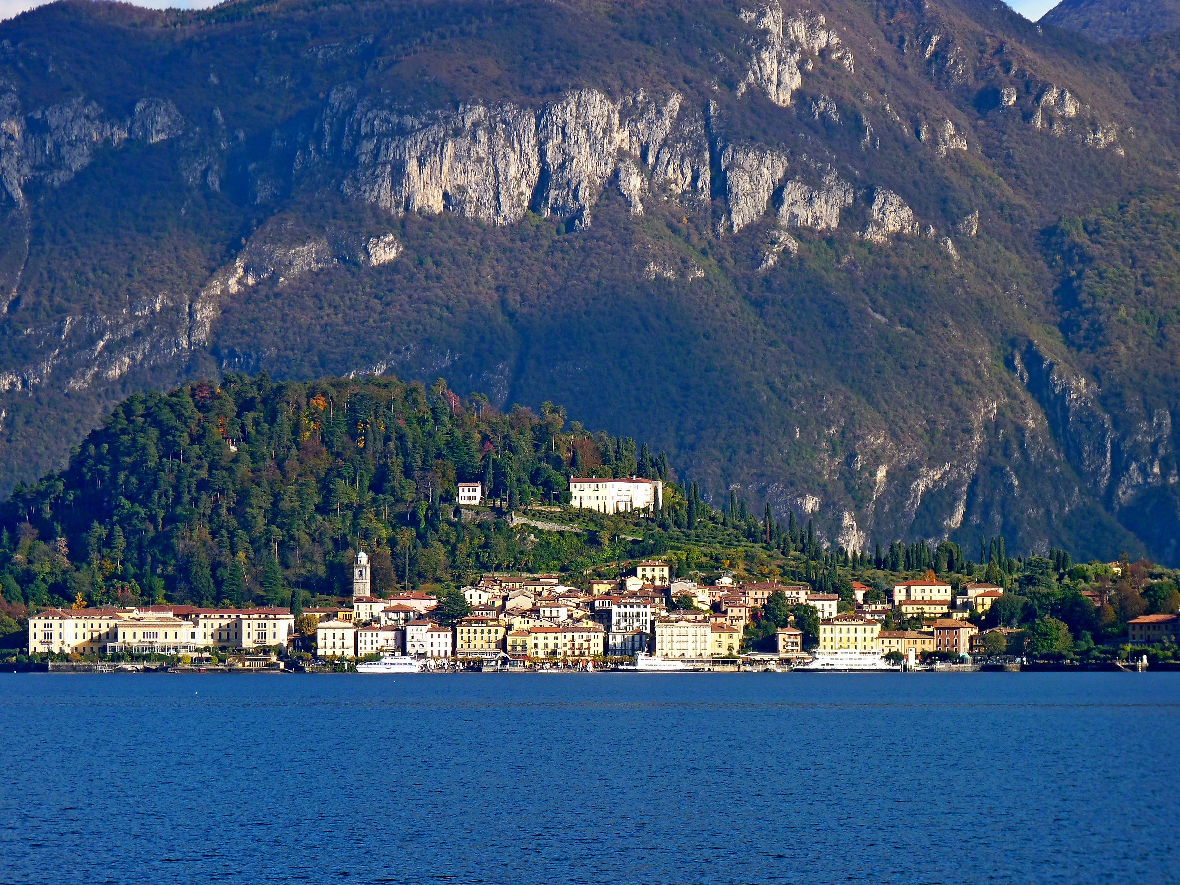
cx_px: 590
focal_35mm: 146
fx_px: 4977
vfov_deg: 10.2
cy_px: 442
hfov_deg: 13.5
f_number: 3.7
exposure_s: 1/400
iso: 80
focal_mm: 26
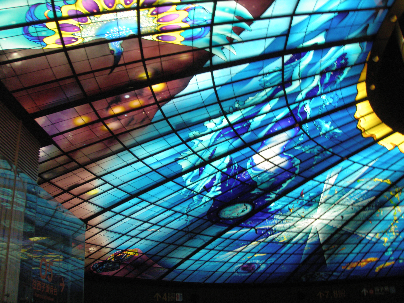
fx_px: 443
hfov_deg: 49.0
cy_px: 152
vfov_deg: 37.7
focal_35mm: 38
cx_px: 202
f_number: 3.5
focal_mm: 6.7
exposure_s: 1/30
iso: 125
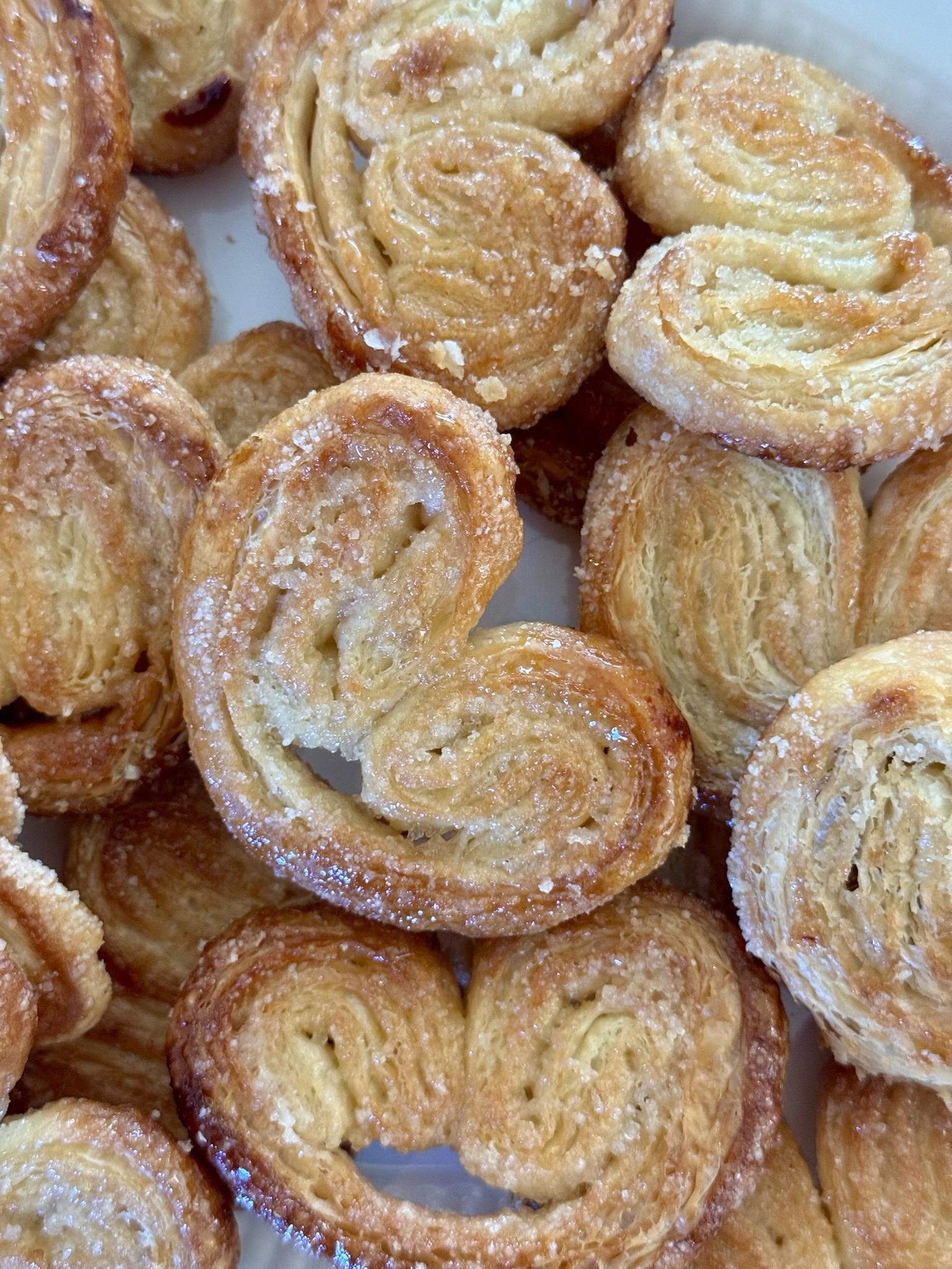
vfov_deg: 39.7
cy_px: 634
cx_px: 476
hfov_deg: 30.3
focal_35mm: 48
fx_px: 1760
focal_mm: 6.76
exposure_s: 1/60
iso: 200
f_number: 1.78
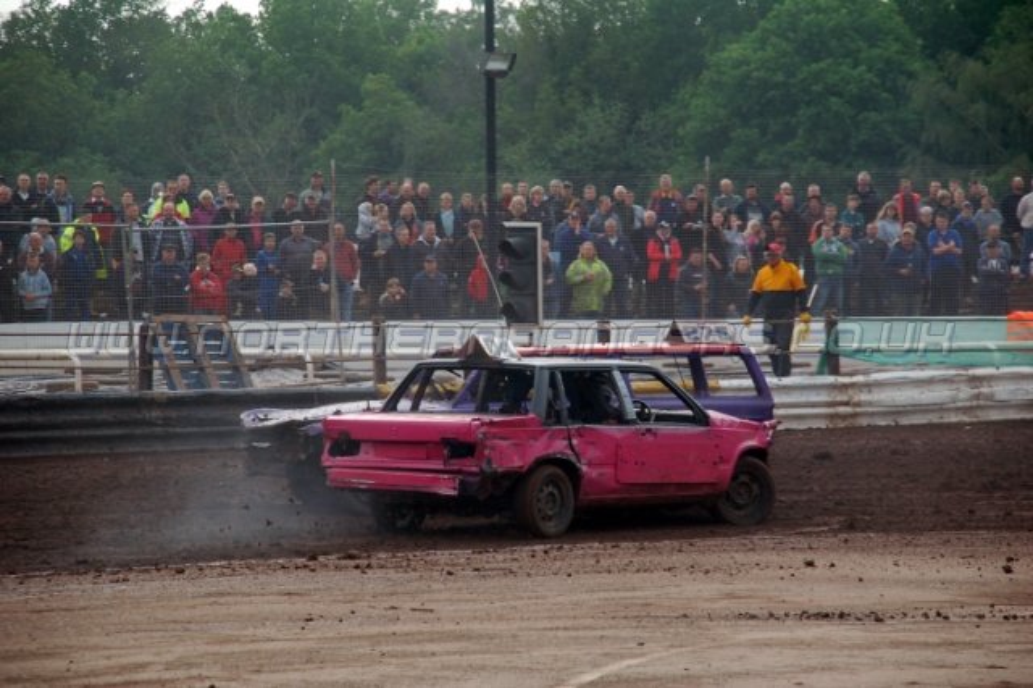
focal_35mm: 142
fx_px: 4087
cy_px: 344
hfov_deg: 14.4
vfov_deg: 9.6
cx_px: 516
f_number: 5.6
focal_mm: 95
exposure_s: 1/500
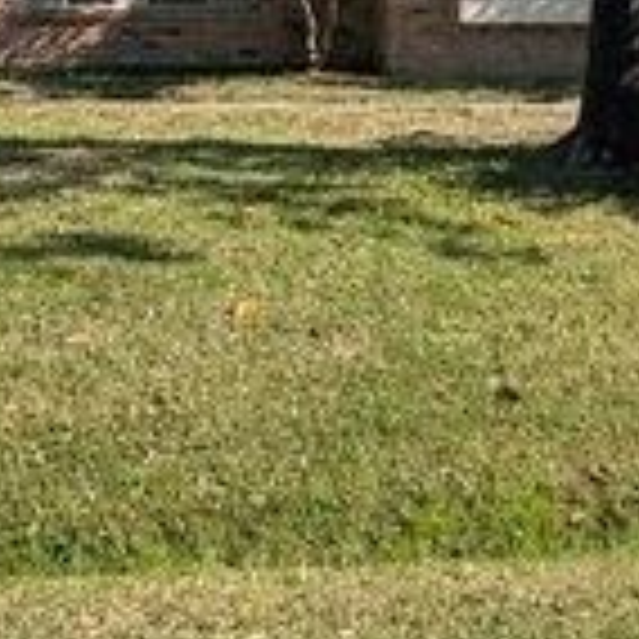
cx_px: 405
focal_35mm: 75
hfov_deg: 23.0
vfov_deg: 22.5
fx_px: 1566
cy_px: 70
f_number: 1.68
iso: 21
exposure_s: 1/661
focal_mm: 6.9
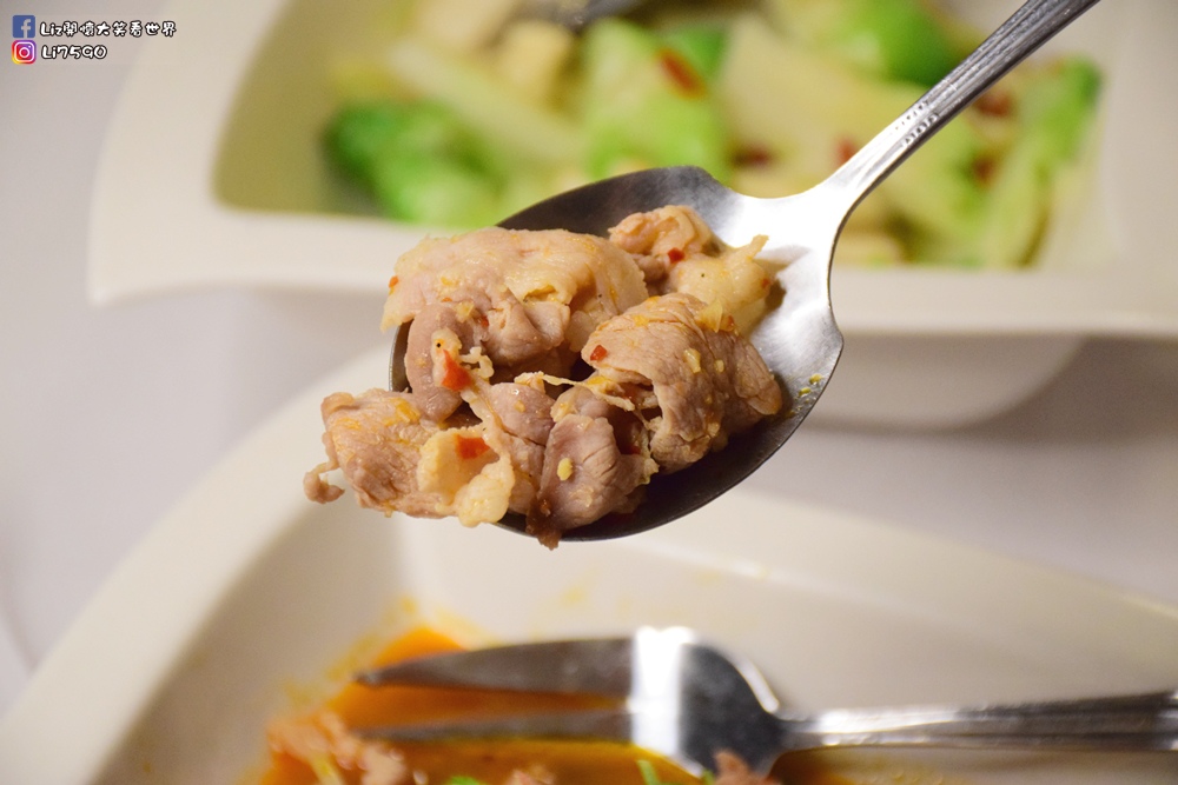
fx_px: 4663
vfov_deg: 9.6
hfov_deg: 14.4
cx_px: 589
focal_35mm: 142
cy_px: 392
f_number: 5.3
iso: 4000
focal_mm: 95
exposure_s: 1/160
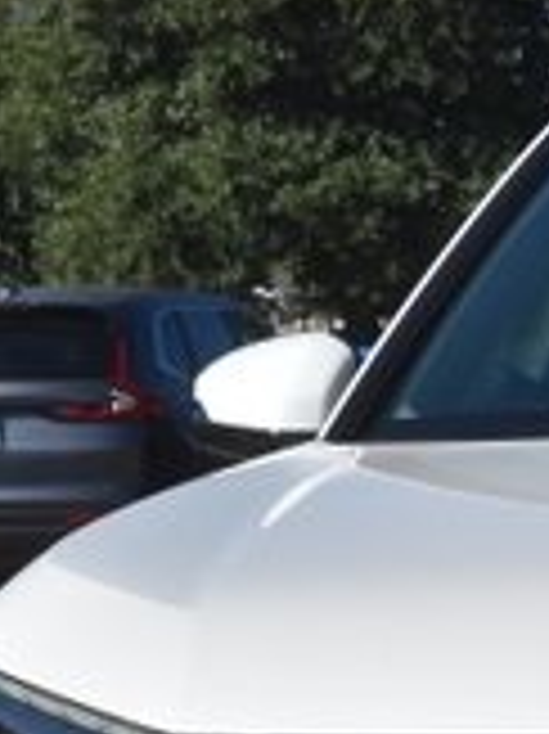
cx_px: 932
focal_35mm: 272
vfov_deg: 7.3
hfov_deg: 5.4
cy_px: 768
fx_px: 5759
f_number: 11
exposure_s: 1/500
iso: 200
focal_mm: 48
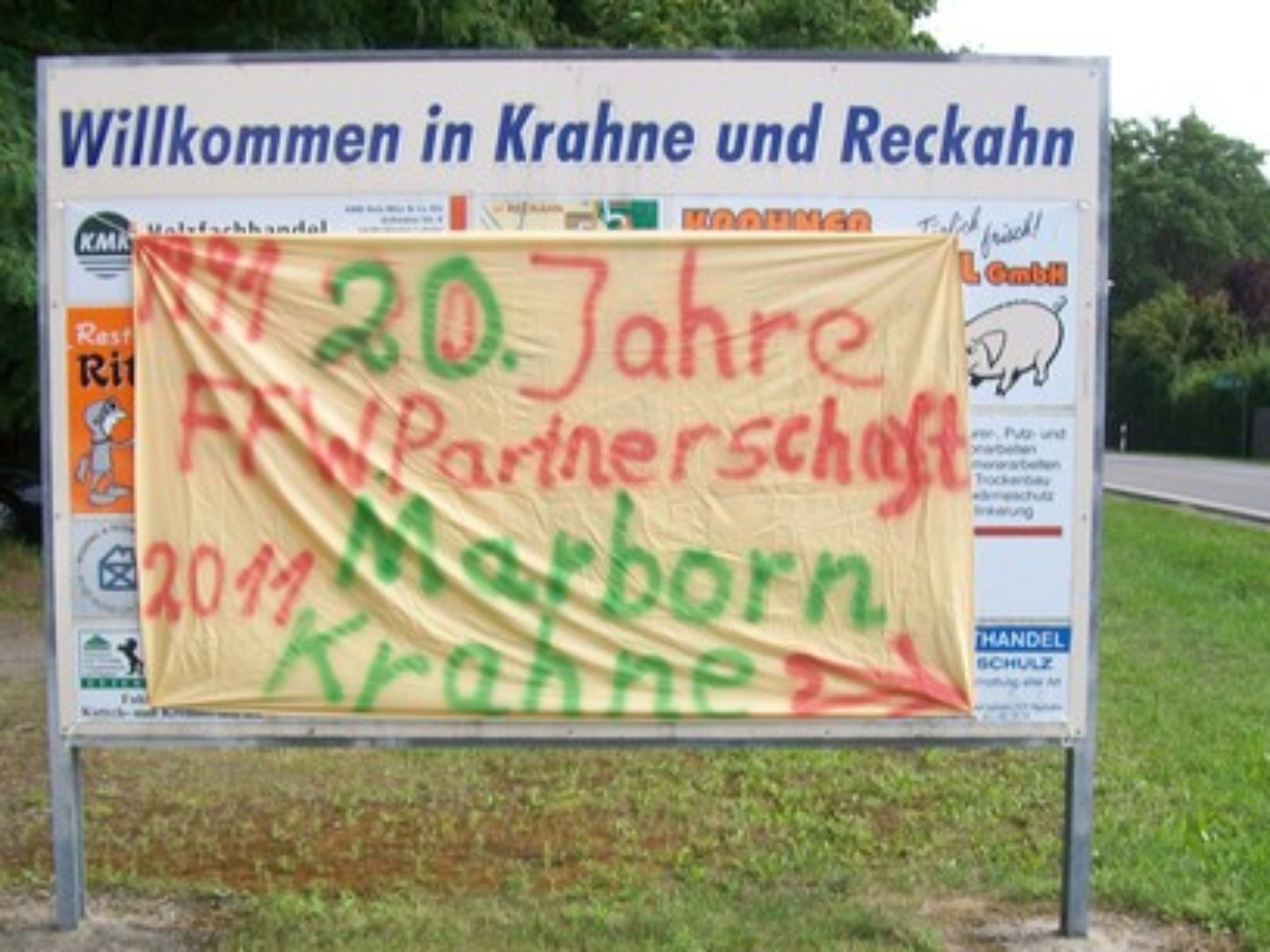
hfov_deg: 38.2
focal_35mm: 50
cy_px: 635
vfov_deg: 28.9
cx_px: 651
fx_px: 1834
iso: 64
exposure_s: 1/400
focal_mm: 6.1
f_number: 2.7
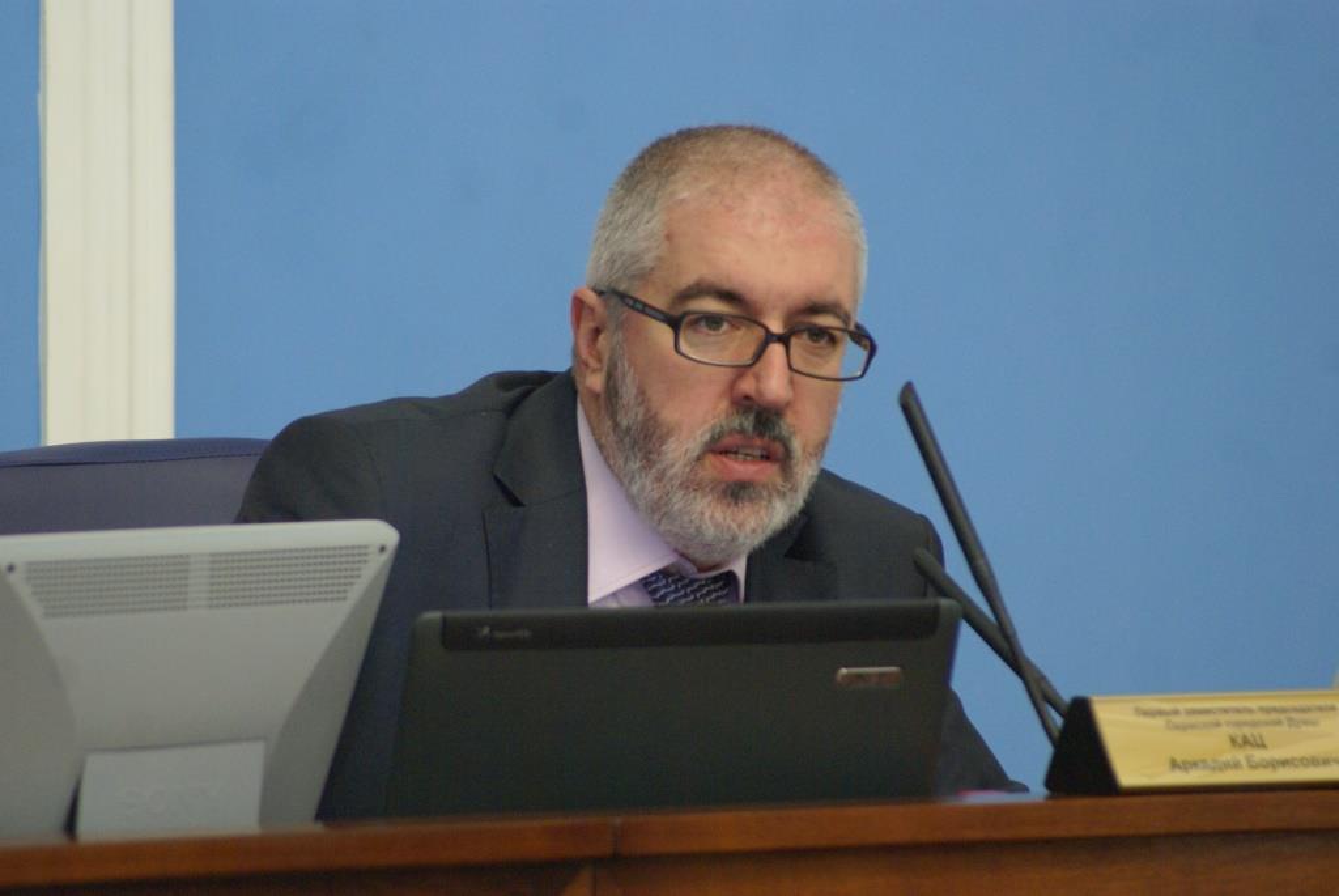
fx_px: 12845
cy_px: 448
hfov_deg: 6.0
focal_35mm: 345
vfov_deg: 4.0
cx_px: 670
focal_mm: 230
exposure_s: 1/15
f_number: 5.6
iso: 800
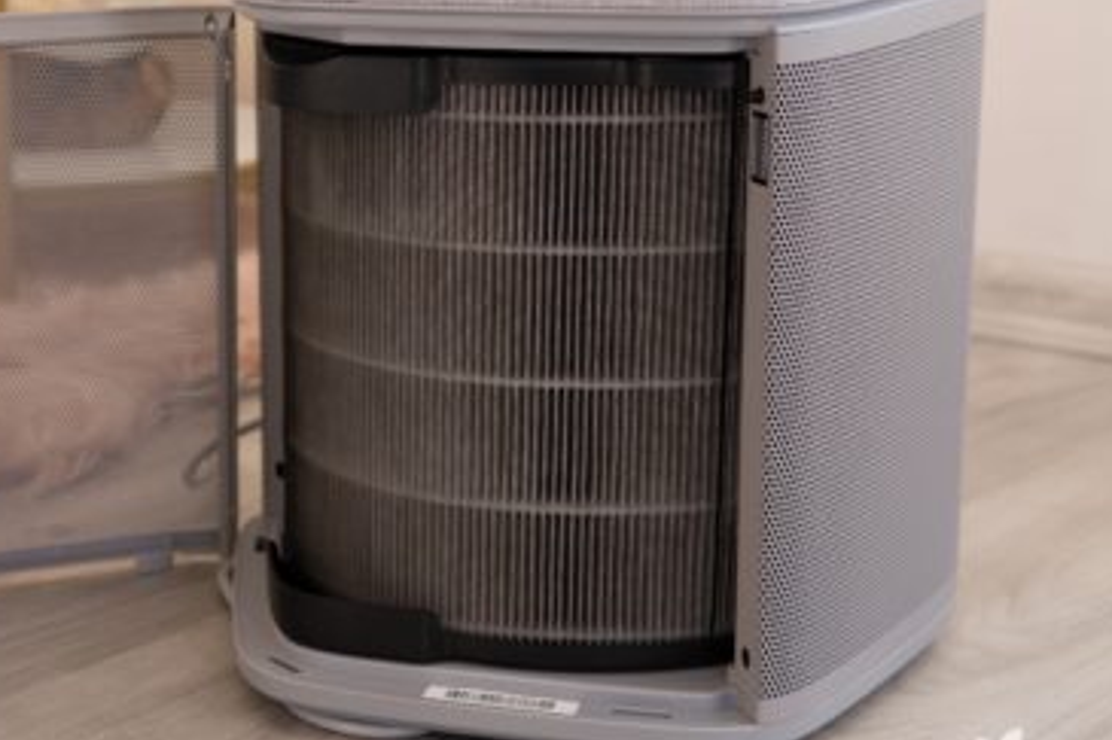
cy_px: 280
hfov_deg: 26.9
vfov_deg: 18.4
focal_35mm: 74
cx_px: 238
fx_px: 2285
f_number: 3.2
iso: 500
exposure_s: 1/40
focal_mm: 30
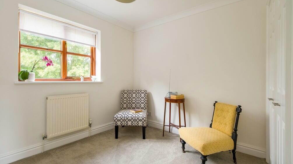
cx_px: 145
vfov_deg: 67.0
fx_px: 124
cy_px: 77
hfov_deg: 99.4
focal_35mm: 16
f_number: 7.1
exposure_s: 1/8
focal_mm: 10.3
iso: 160
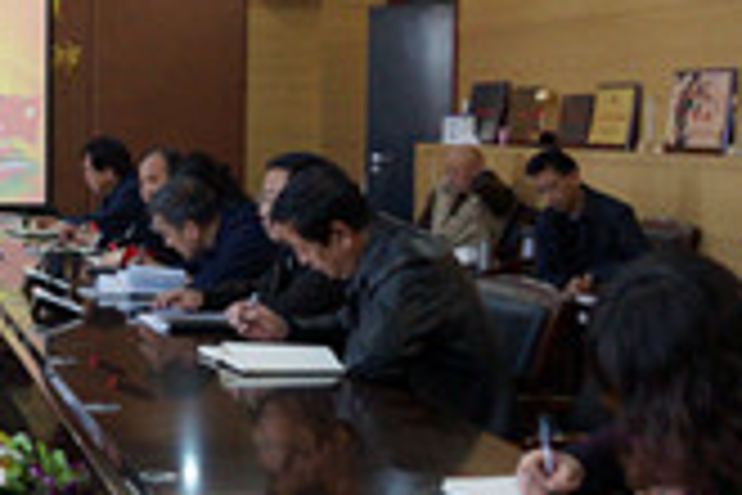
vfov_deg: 15.7
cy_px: 169
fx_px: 1793
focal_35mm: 87
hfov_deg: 21.4
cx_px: -196
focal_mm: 22
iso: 1250
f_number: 4
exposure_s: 1/160
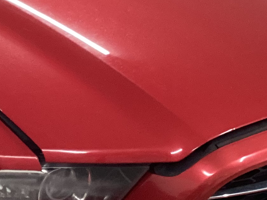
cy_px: 82
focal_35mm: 120
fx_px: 925
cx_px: 31
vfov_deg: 12.3
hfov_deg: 16.2
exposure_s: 1/40
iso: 320
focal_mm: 3.3
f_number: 2.4
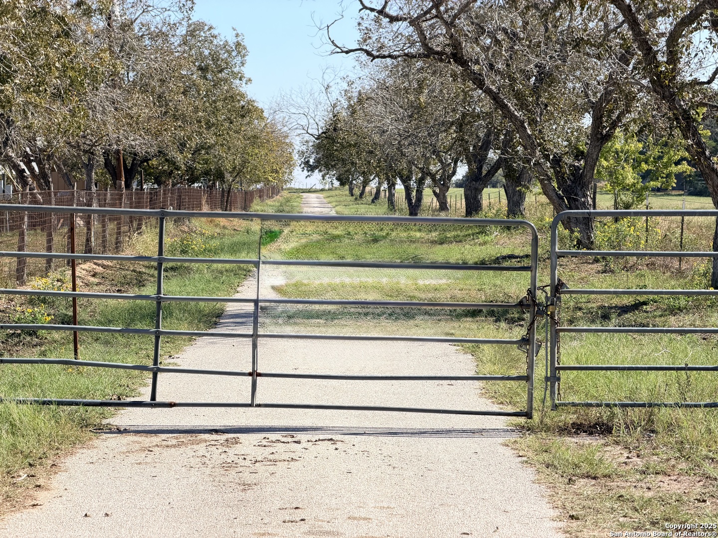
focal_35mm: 100
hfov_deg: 19.6
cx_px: 359
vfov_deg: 14.8
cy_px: 269
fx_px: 2074
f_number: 2.8
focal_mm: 16.89
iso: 32
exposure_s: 1/631
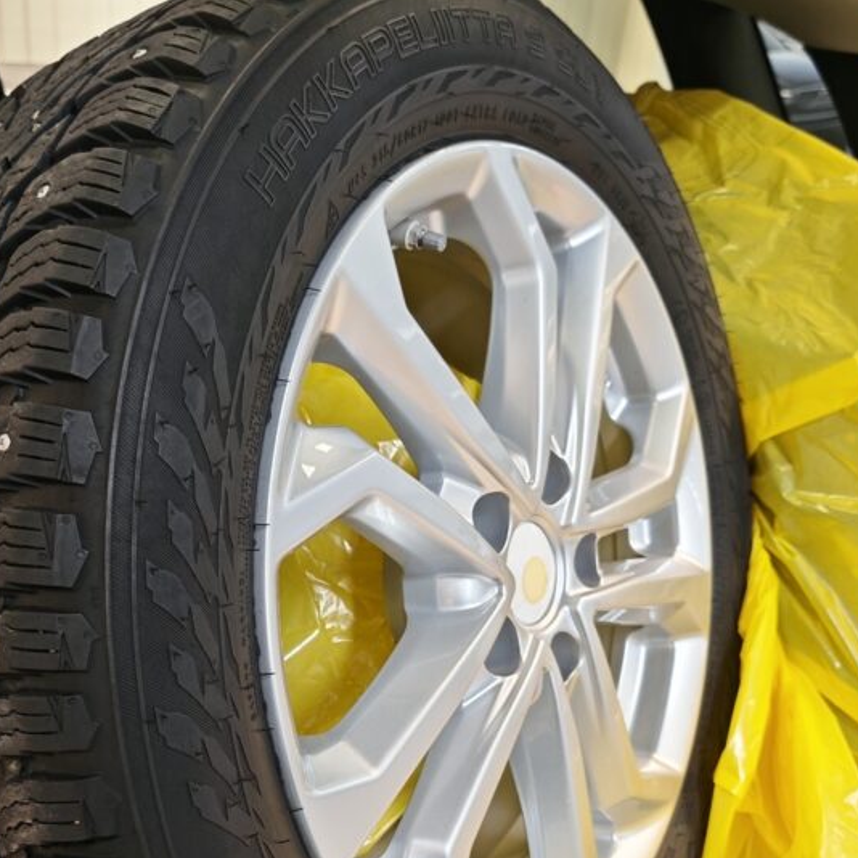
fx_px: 1094
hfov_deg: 42.5
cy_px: 590
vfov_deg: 42.1
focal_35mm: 39
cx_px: 315
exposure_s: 1/50
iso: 160
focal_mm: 5.4
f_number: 1.6
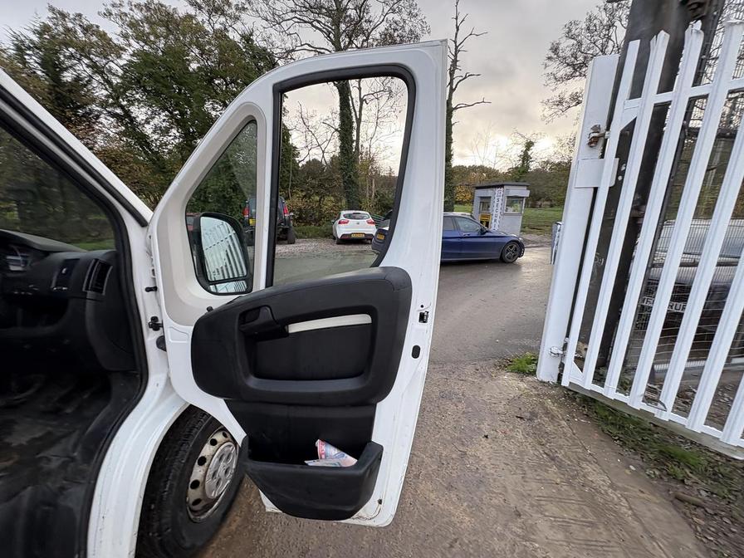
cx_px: 372
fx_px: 301
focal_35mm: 14
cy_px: 279
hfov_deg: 102.1
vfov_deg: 85.7
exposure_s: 1/130
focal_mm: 2.22
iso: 40
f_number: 2.2
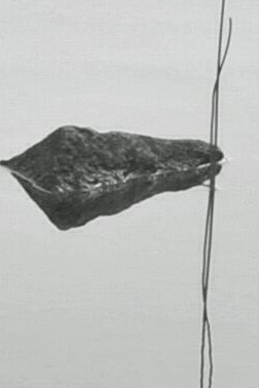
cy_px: 225
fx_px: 5827
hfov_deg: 2.5
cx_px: -1019
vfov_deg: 3.8
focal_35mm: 540
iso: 500
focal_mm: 48
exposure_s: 1/30
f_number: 20
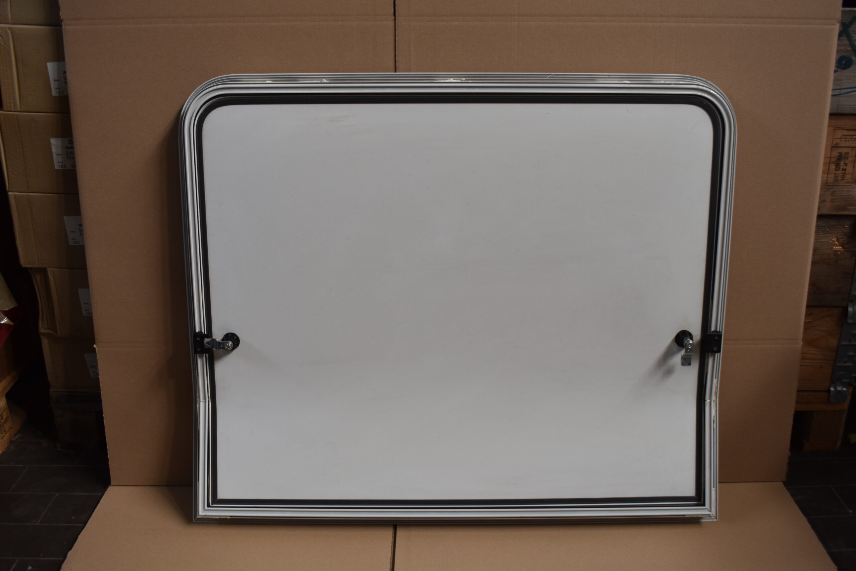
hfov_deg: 55.1
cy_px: 286
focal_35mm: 34
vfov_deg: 38.4
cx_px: 428
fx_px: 820
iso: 400
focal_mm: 23
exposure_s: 1/125
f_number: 5.6
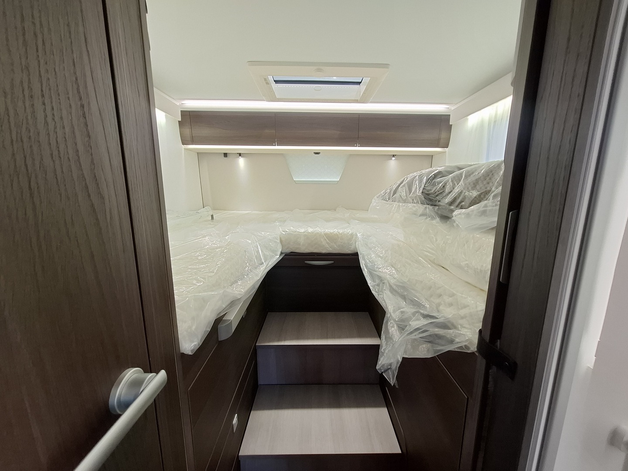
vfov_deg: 89.9
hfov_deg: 106.2
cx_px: 314
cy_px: 236
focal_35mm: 13
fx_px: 236
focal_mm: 1.74
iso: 160
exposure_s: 1/25
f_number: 2.2
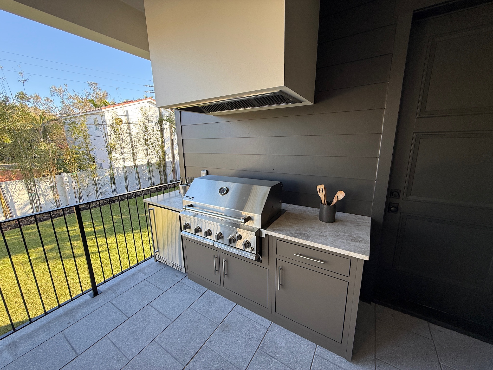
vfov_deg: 85.7
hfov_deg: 102.1
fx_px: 199
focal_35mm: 14
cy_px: 185
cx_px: 246
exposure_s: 1/151
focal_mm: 2.22
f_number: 2.2
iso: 64
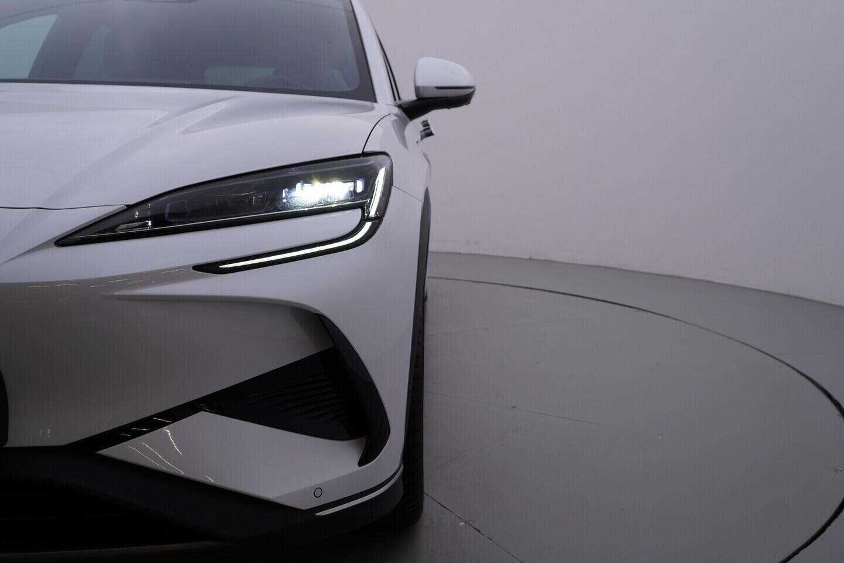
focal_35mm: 36
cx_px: 422
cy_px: 282
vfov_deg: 36.9
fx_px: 844
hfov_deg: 53.1
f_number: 5.6
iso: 125
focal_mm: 24
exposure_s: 1/125
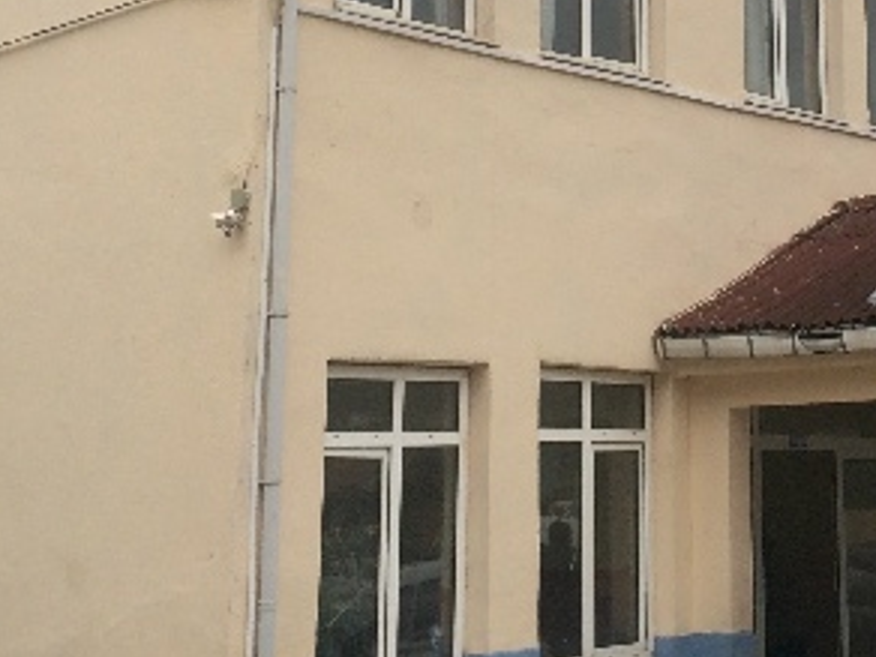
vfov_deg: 17.7
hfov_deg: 23.6
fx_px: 2050
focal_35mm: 81
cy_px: -39
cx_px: 759
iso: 32
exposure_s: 1/562
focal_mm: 4.15
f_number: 2.2
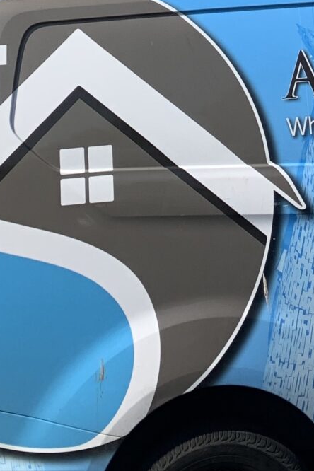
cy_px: -386
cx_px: 289
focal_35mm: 104
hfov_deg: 13.0
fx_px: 1361
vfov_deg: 16.4
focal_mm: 4.25
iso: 25
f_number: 1.8
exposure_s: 1/2421
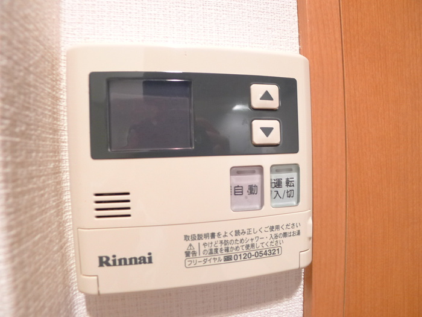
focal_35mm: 24
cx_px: 211
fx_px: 293
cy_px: 158
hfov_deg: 71.6
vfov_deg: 56.8
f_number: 2
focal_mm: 5.1
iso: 400
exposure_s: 1/15
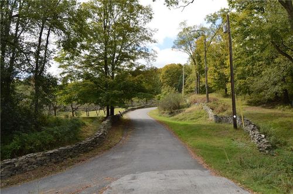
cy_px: 97
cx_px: 146
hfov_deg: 67.4
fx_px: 219
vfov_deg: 47.8
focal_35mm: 27
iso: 100
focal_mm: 18
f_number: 8
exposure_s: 1/200
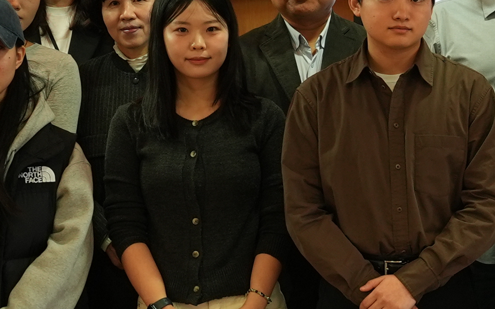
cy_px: 189
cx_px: 606
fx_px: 1241
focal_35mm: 92
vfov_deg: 14.2
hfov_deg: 20.9
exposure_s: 1/60
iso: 800
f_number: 2.8
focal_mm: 24
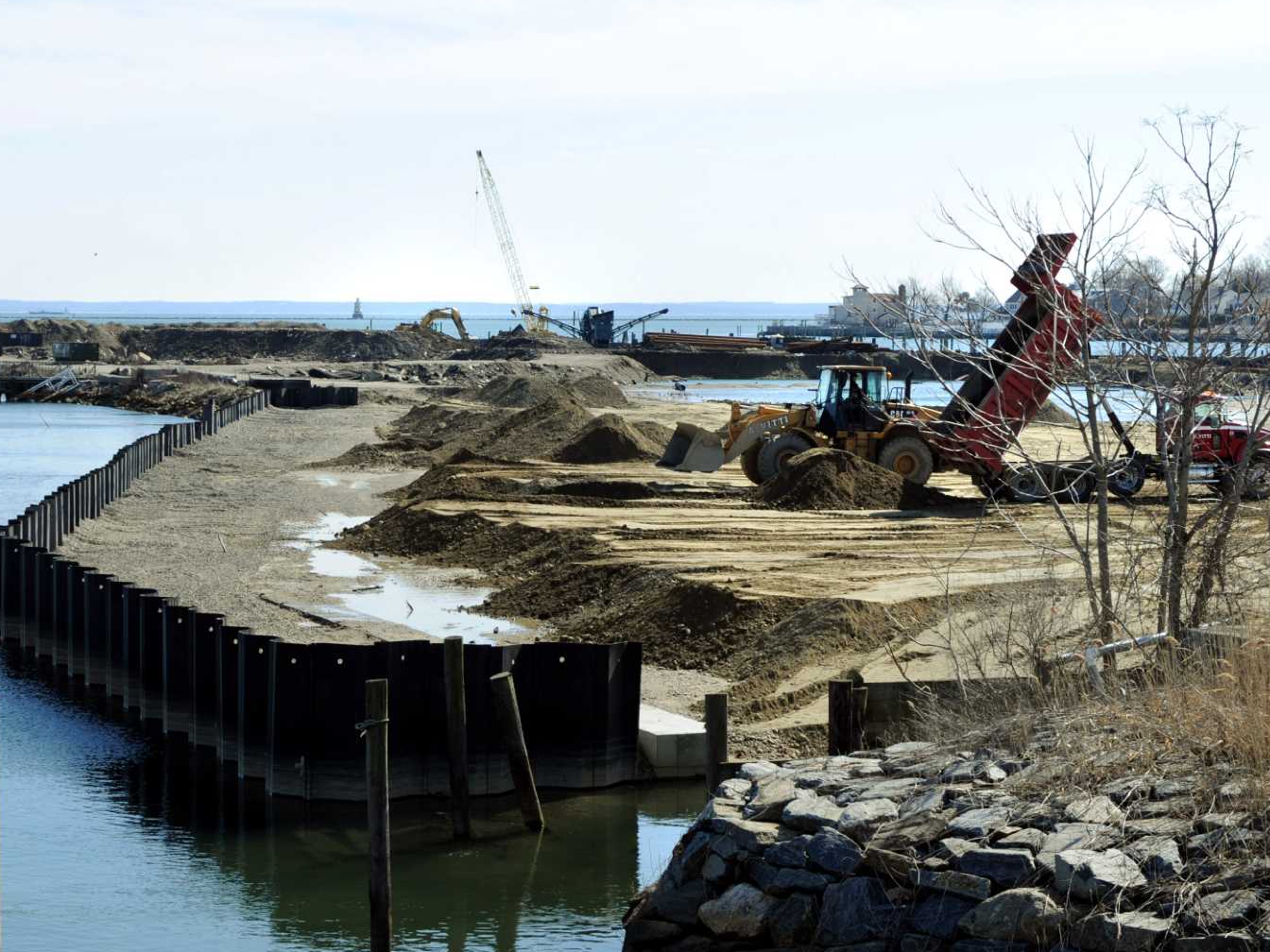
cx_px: 506
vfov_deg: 18.0
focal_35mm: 82
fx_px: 3008
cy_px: 525
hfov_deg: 23.8
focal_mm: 56
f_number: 7.1
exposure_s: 1/800
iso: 400
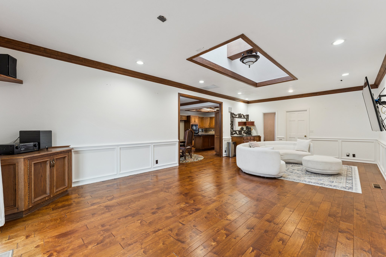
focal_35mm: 15
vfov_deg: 76.2
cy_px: 128
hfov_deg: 99.3
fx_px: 164
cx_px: 193
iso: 200
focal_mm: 15.3
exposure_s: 1/10
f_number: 10
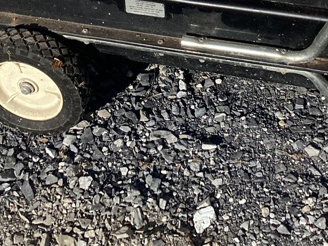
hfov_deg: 23.0
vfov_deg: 16.6
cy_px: -59
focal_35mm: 85
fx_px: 805
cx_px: 170
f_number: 2.4
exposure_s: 1/3021
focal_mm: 3.3
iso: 25
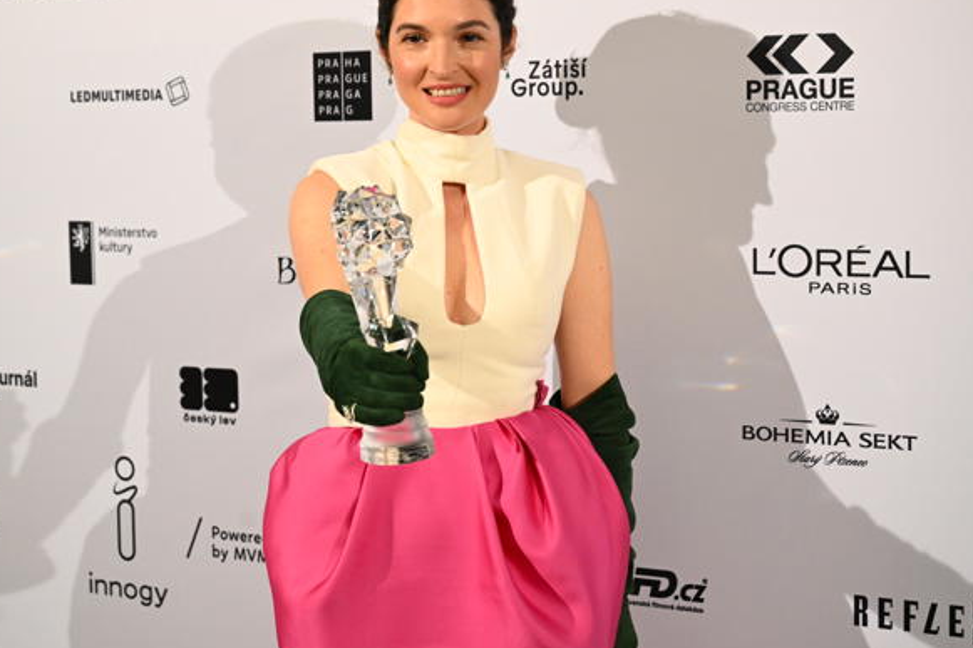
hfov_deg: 26.6
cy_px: 281
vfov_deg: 17.9
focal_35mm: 76
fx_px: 2053
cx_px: 419
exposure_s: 1/320
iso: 2500
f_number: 5
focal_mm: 64
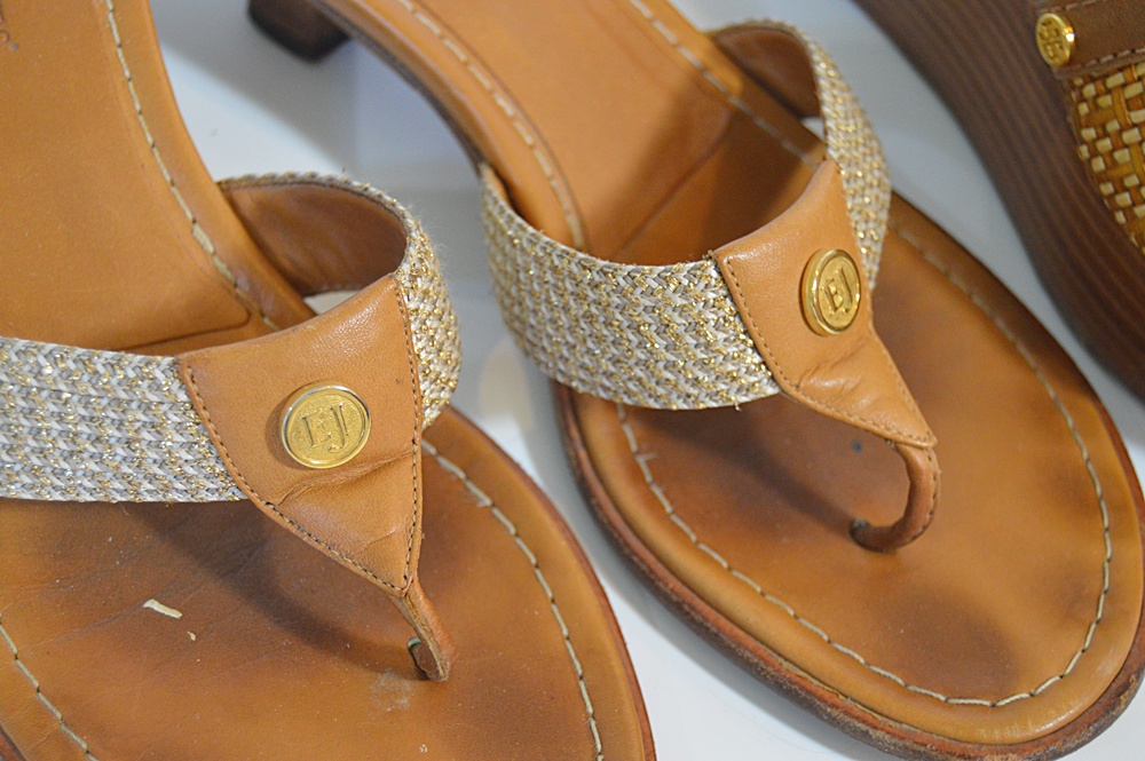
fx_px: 2002
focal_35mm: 63
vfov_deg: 21.5
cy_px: 380
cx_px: 572
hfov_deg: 31.9
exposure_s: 1/60
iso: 1600
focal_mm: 42
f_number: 5
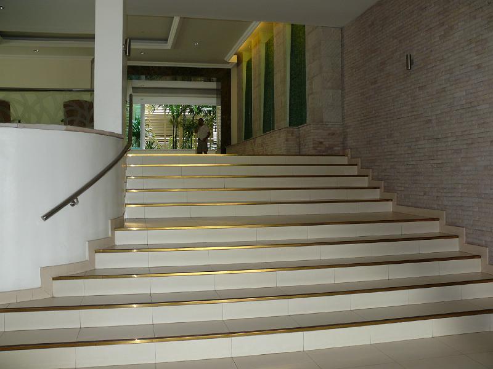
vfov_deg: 40.7
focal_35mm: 35
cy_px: 184
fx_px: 498
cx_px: 246
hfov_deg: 52.6
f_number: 4
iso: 100
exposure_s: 1/30
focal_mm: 7.4
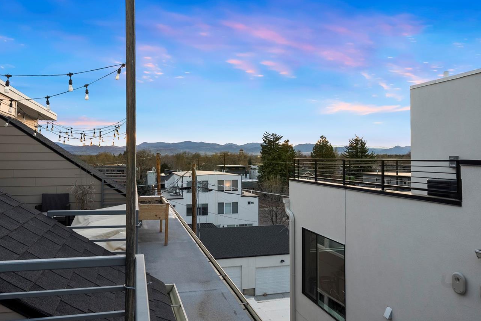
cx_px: 216
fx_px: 334
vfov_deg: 51.3
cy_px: 154
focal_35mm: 25
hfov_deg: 71.3
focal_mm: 20
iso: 1000
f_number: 11
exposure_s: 1/13
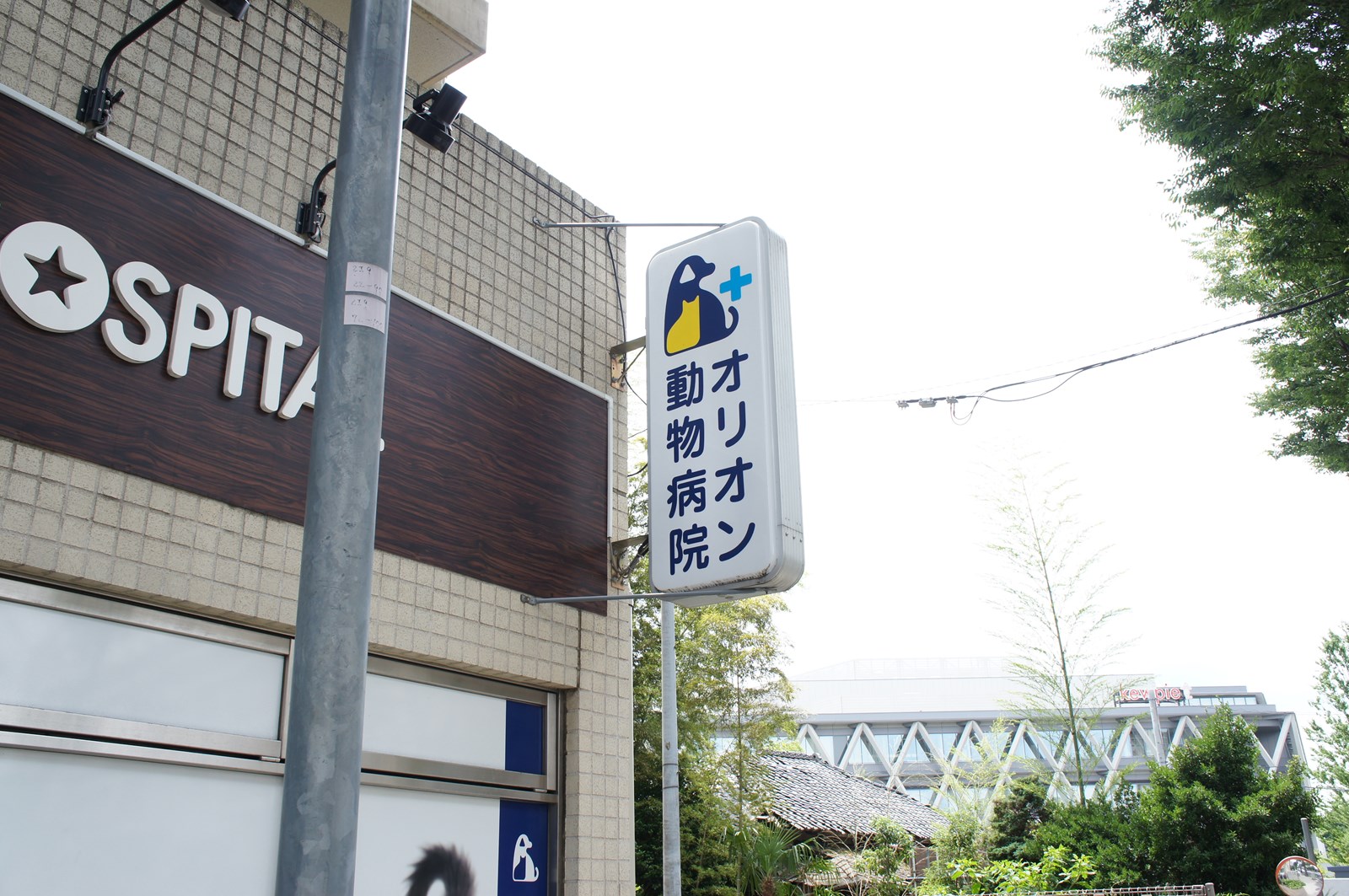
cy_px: 448
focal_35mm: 33
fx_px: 1235
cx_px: 674
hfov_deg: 57.3
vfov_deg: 39.9
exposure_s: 1/125
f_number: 8
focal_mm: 22
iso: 200
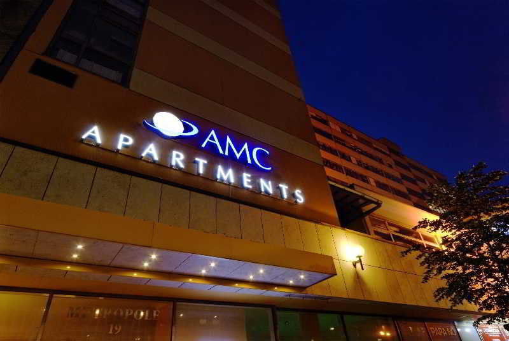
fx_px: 297
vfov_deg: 59.7
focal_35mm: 21
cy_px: 170
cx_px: 254
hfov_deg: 81.1
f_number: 8
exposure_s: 1.3
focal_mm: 14
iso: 200
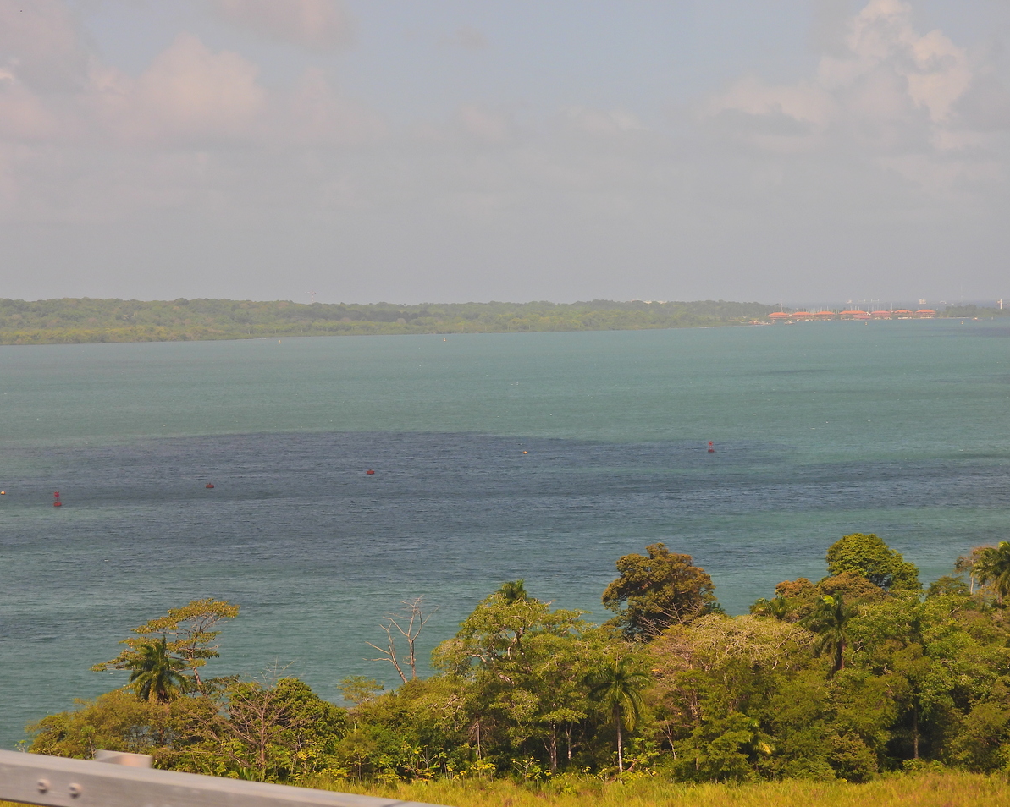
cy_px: 403
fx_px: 3288
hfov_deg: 17.5
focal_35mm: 110
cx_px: 484
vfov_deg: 14.0
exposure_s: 1/400
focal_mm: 18.7
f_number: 4
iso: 100
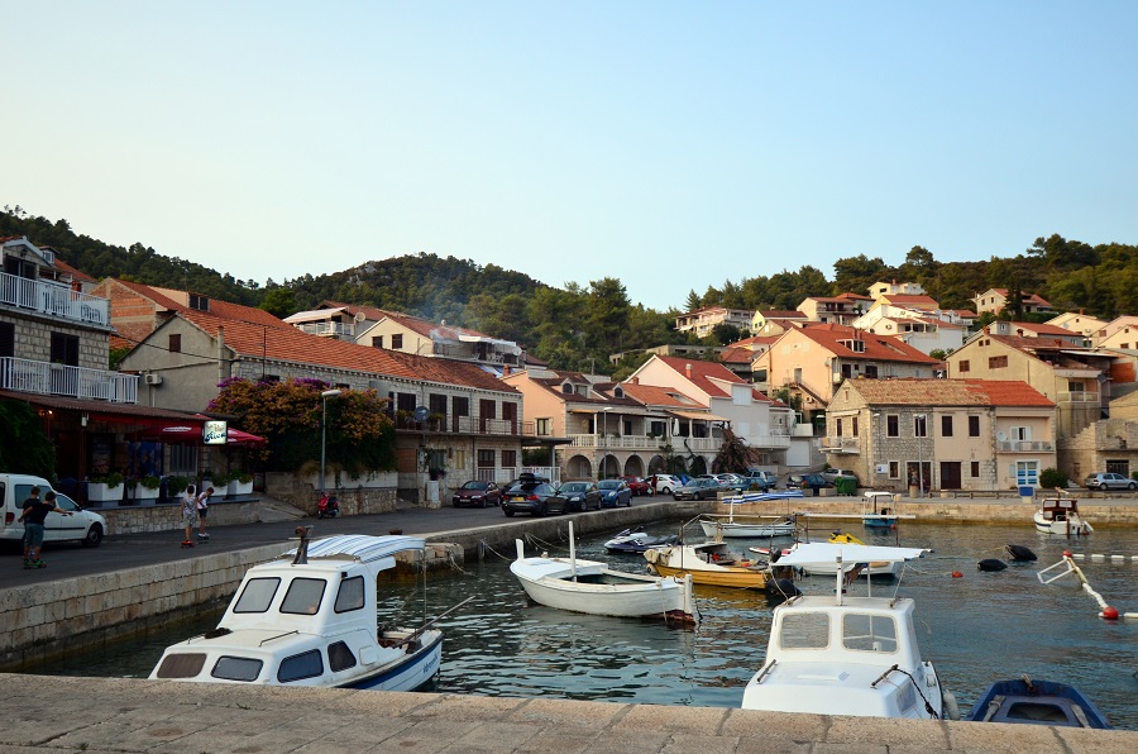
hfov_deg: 57.3
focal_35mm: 33
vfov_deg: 39.8
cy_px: 377
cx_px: 569
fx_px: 1041
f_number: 4
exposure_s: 1/400
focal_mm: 22
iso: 640
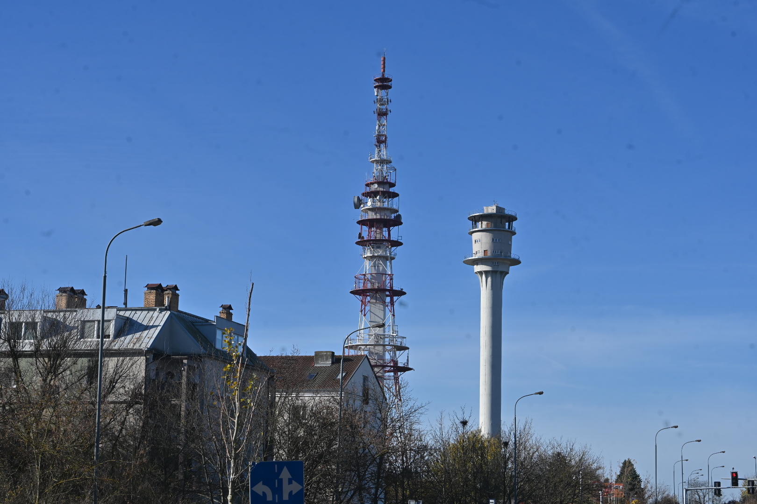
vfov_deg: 18.4
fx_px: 1556
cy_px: 252
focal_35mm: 74
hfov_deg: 27.3
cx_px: 378
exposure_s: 1/400
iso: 100
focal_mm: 74
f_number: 10
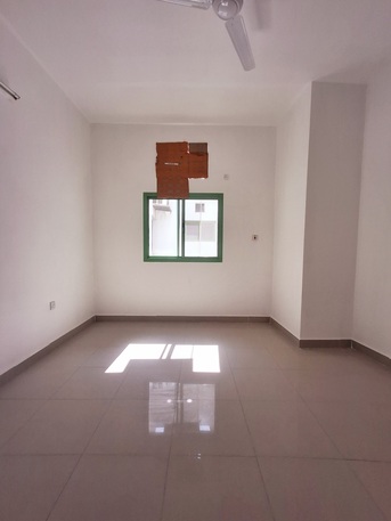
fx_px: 241
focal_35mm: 16
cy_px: 260
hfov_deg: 78.1
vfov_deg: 94.5
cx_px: 196
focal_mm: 1.64
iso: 40
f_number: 2.2
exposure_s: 1/100
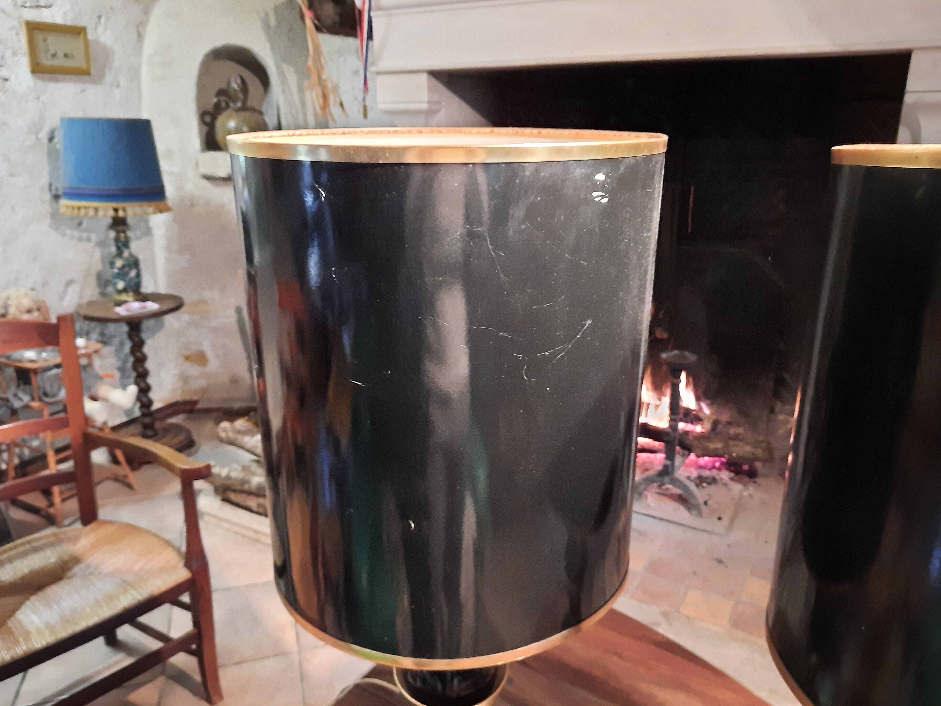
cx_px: 466
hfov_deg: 67.3
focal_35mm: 26
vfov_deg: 53.1
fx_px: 707
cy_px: 364
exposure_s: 1/17
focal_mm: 4.6
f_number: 2
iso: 1000
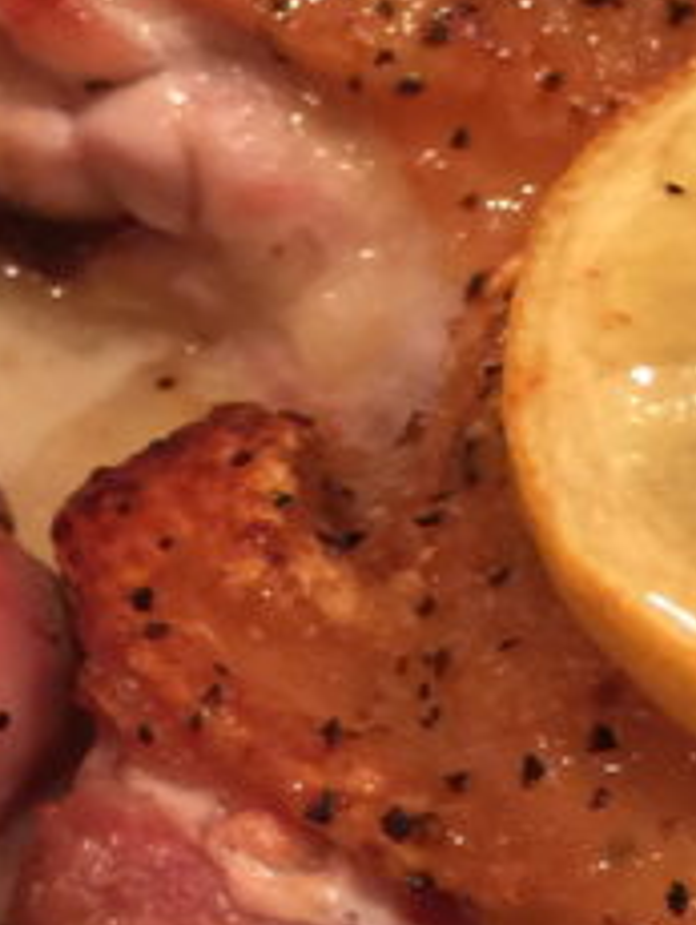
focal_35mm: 129
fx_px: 3452
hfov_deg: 11.3
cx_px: -173
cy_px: 812
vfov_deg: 15.1
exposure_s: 1/15
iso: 64
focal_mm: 4.15
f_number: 2.2
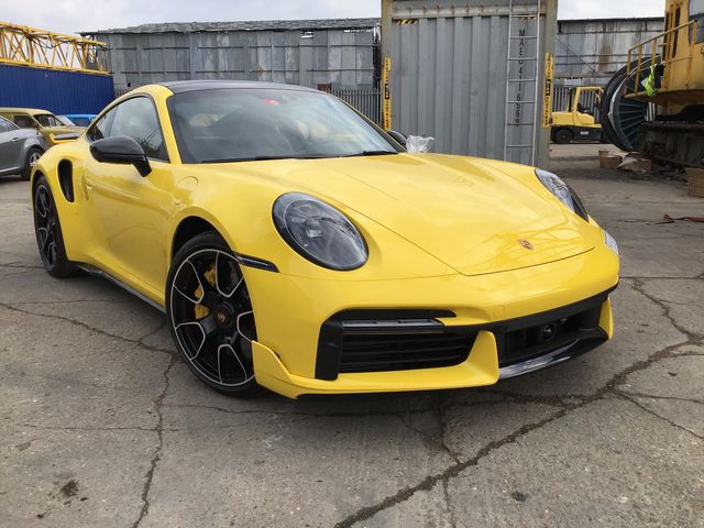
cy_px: 264
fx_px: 630
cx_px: 352
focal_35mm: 31
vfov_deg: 45.4
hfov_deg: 58.4
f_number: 2.4
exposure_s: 1/708
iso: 25
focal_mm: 3.3
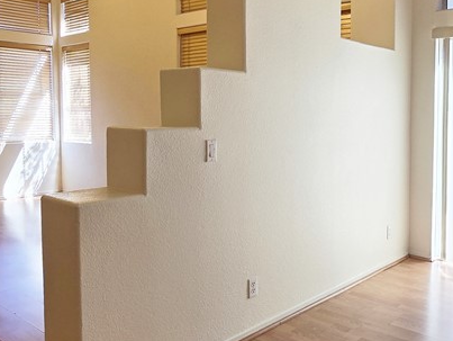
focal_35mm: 33
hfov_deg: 53.2
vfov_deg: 42.7
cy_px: 129
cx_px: 330
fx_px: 432
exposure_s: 1/120
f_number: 2.2
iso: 50
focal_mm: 2.2
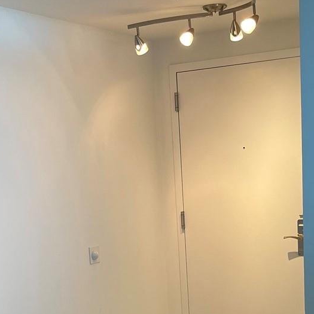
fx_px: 718
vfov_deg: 23.7
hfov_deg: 24.7
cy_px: 309
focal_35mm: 70
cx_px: 166
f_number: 1.6
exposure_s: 1/120
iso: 125
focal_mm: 5.1
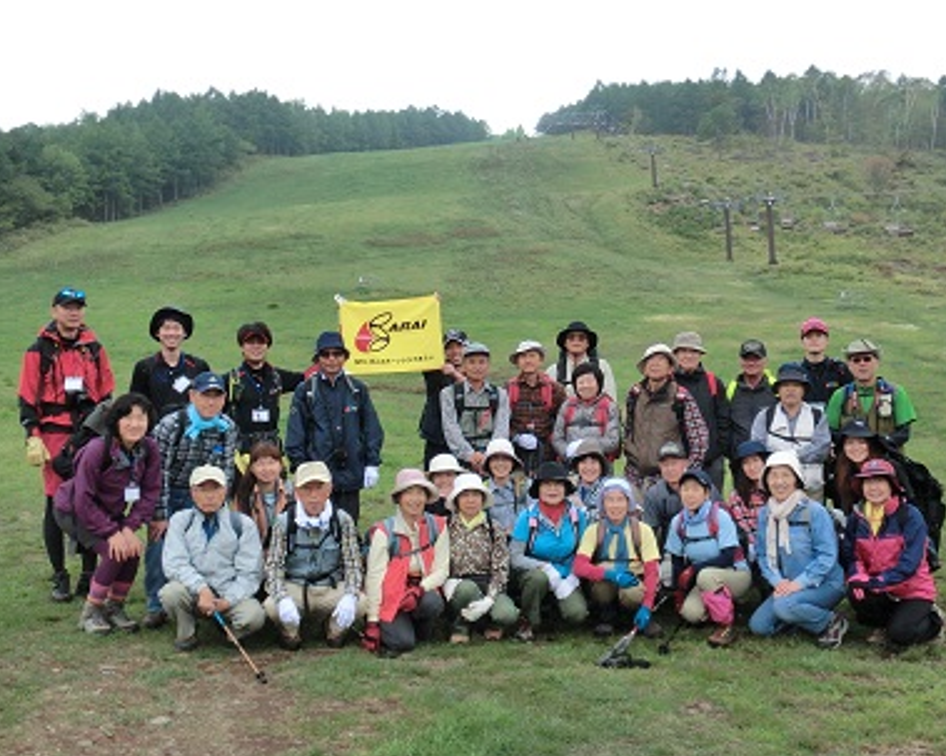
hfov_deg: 49.1
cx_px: 487
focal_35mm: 37
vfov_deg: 40.1
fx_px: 1036
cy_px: 382
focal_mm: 6.1
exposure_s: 1/500
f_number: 3.2
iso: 100
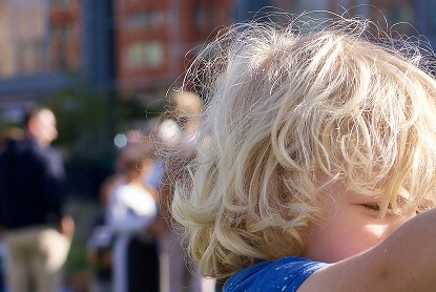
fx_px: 2122
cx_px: 381
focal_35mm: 175
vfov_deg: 7.8
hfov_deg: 11.7
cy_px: 306
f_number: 4.5
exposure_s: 1/400
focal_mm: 50
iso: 100
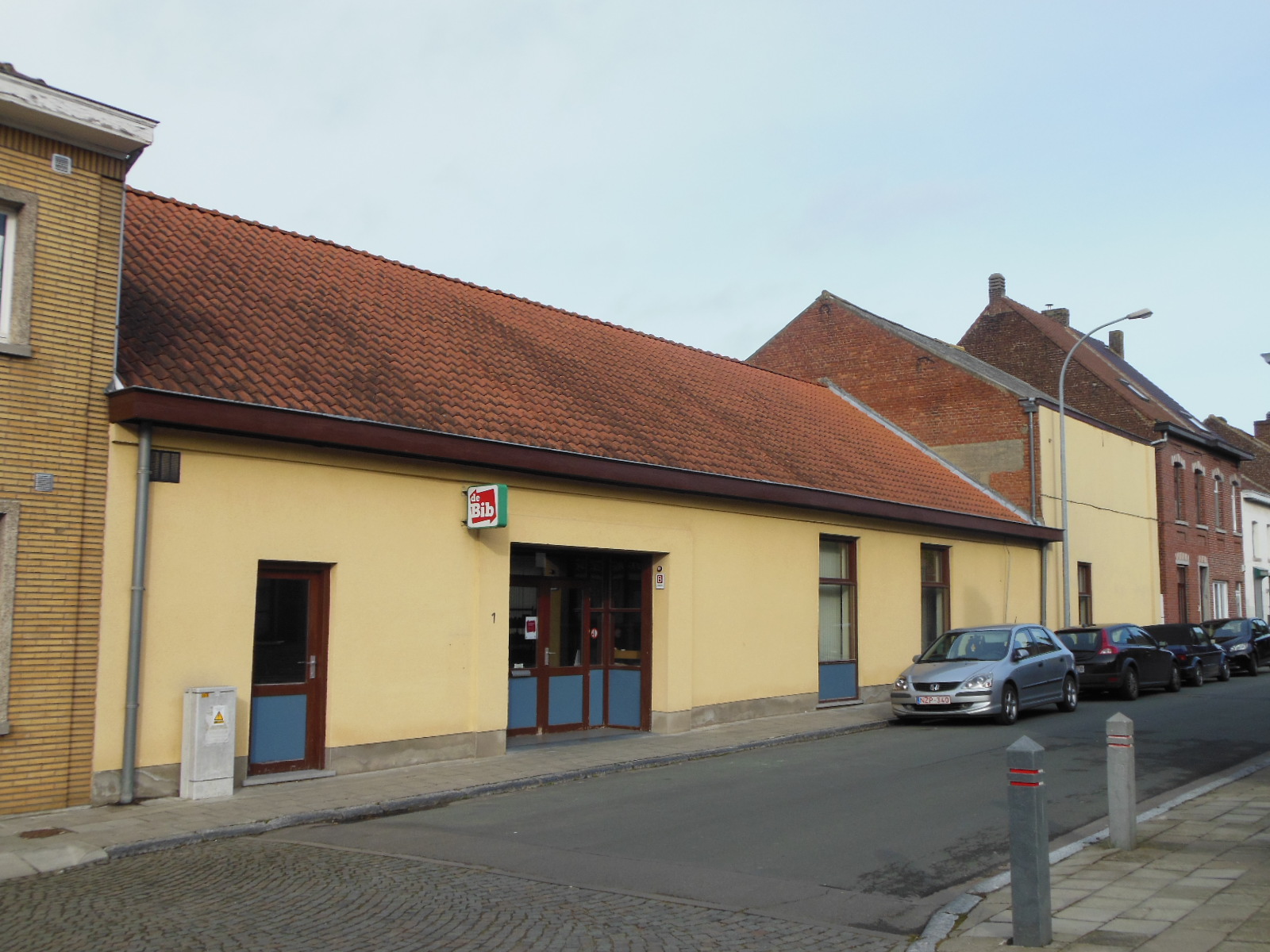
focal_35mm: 33
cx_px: 635
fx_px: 1211
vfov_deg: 42.9
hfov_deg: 55.4
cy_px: 476
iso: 125
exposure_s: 1/800
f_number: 3.5
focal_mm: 6
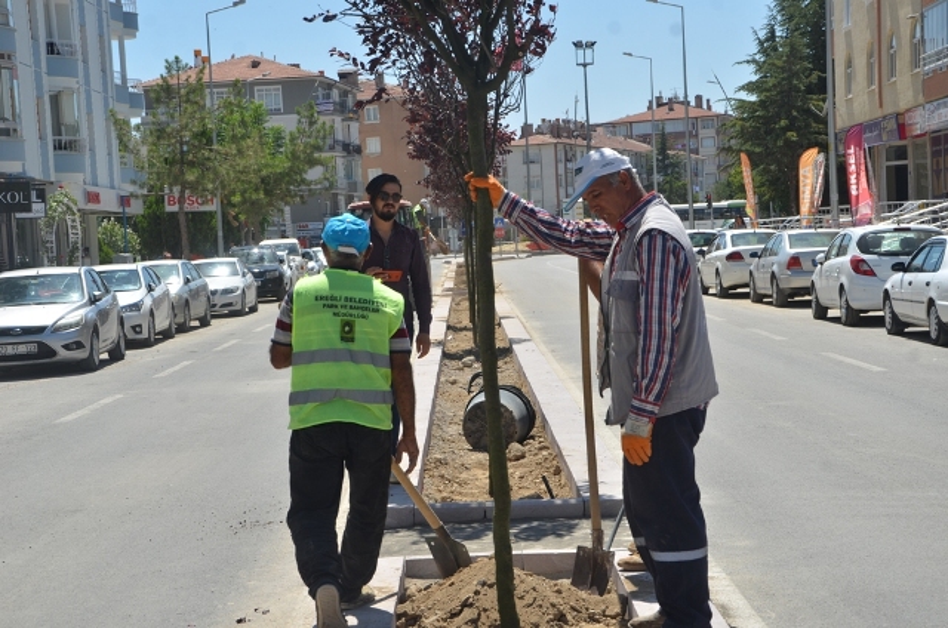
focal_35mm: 72
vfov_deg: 18.8
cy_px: 314
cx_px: 474
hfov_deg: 28.1
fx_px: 1892
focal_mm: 48
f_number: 9
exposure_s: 1/320
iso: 100
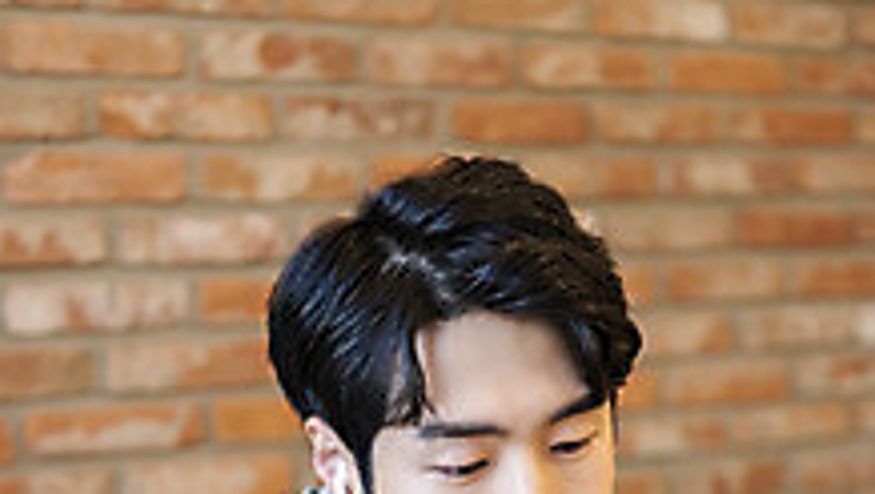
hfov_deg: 21.3
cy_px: 711
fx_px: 2322
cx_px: 488
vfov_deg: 11.7
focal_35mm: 100
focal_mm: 52
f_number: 2.8
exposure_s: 1/125
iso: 640
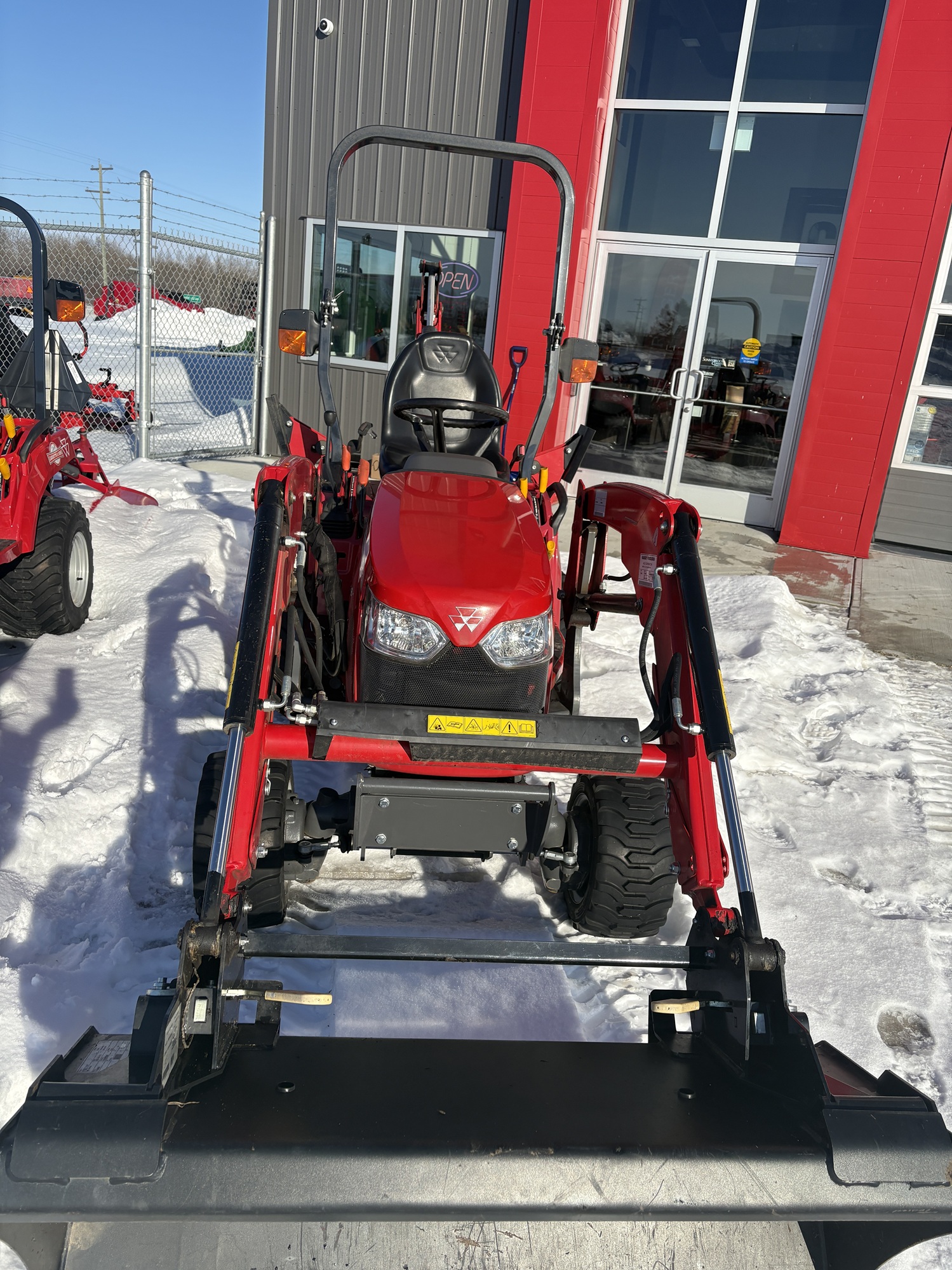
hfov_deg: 53.1
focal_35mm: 26
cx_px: 476
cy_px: 635
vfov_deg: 67.3
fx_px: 953
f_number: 1.6
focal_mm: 5.96
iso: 50
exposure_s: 1/4608
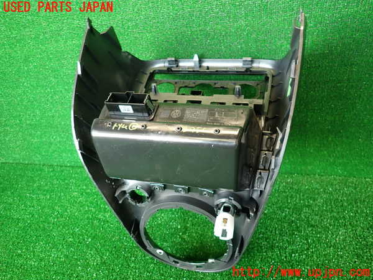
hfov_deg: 69.4
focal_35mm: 25
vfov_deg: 54.9
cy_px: 140
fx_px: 269
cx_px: 186
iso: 200
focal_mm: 4.5
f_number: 2
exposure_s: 1/60
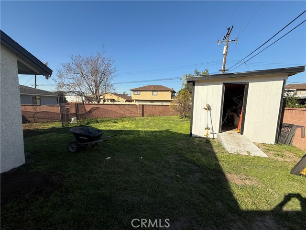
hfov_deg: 102.1
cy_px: 115
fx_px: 124
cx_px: 153
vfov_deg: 85.7
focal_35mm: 14
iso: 50
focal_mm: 2.22
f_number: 2.2
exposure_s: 1/1795
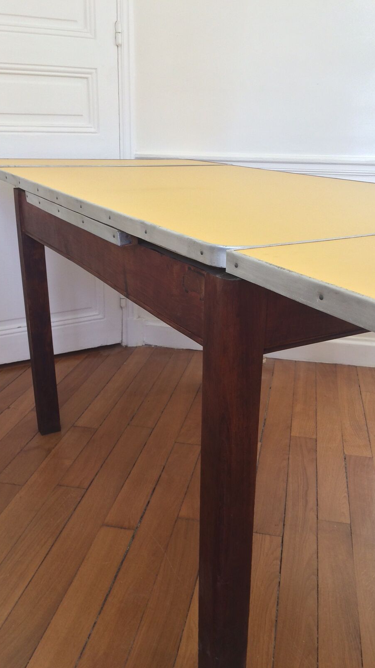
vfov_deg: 61.0
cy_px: 331
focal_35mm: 32
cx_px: 195
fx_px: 566
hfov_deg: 36.7
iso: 40
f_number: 2.2
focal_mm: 4.15
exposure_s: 1/50
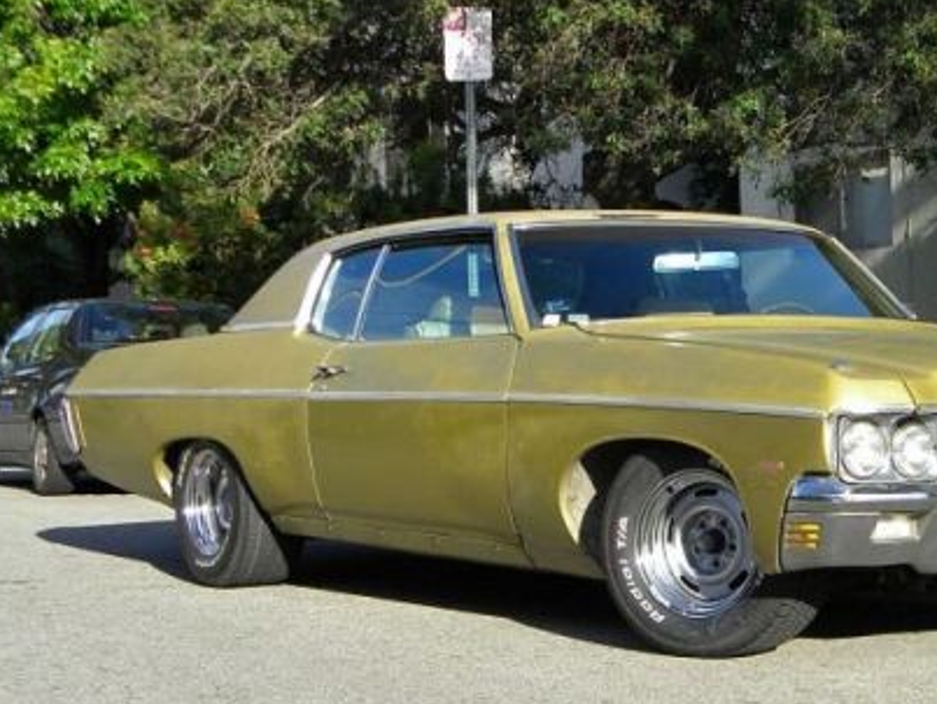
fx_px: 2058
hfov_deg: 25.4
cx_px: 695
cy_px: 434
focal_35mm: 76
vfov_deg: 19.4
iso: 80
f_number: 3.9
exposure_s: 1/395
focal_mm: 8.6
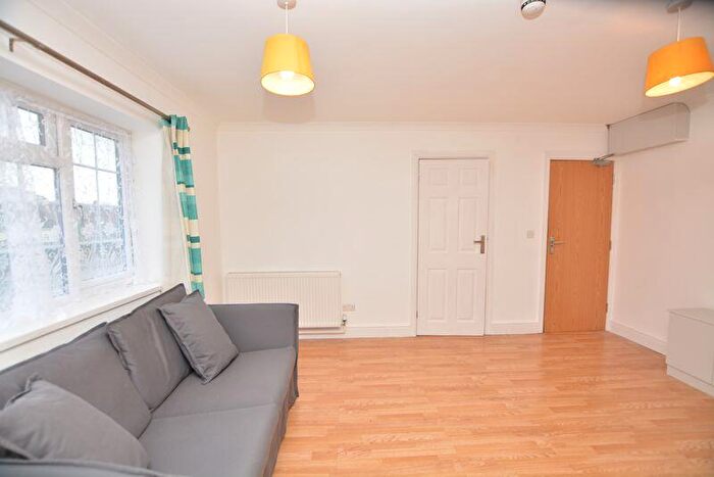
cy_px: 238
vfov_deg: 77.4
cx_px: 357
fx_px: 298
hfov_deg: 100.4
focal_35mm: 15
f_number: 4
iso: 100
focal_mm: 10
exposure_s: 1/60
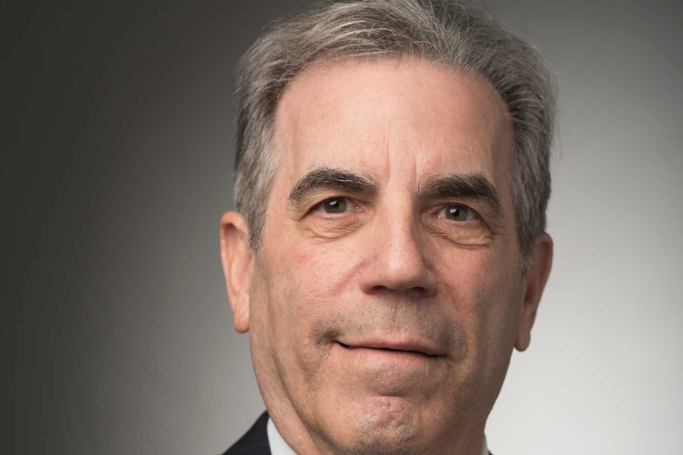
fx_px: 2428
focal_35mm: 128
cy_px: 363
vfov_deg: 10.7
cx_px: 341
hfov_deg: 16.0
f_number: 4
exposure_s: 1/160
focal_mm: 85
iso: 100
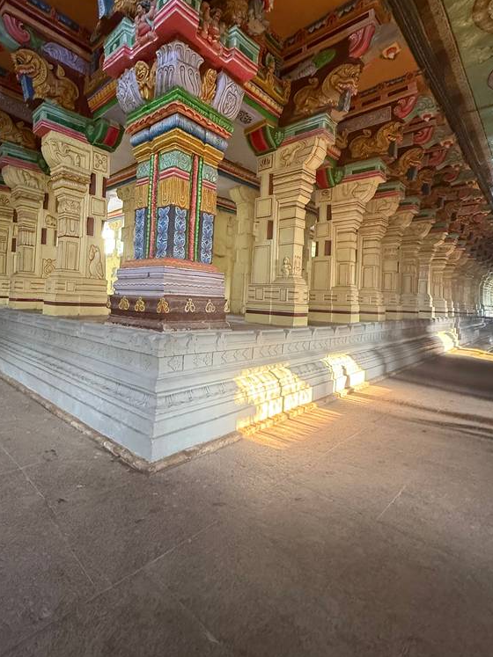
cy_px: 301
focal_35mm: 18
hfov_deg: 70.4
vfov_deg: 87.6
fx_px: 342
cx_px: 185
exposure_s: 1/50
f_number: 2.2
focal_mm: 2.22
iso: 640
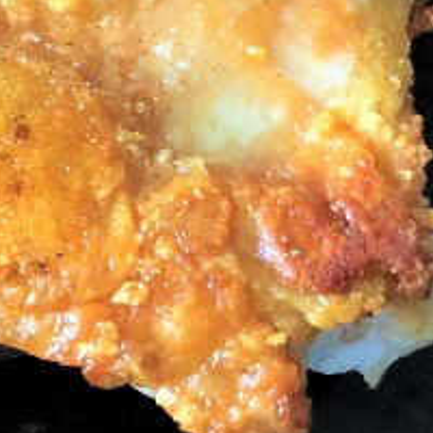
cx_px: -312
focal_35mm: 127
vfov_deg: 13.3
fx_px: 1797
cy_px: -110
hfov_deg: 12.7
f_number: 1.8
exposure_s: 1/15
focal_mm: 4
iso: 40
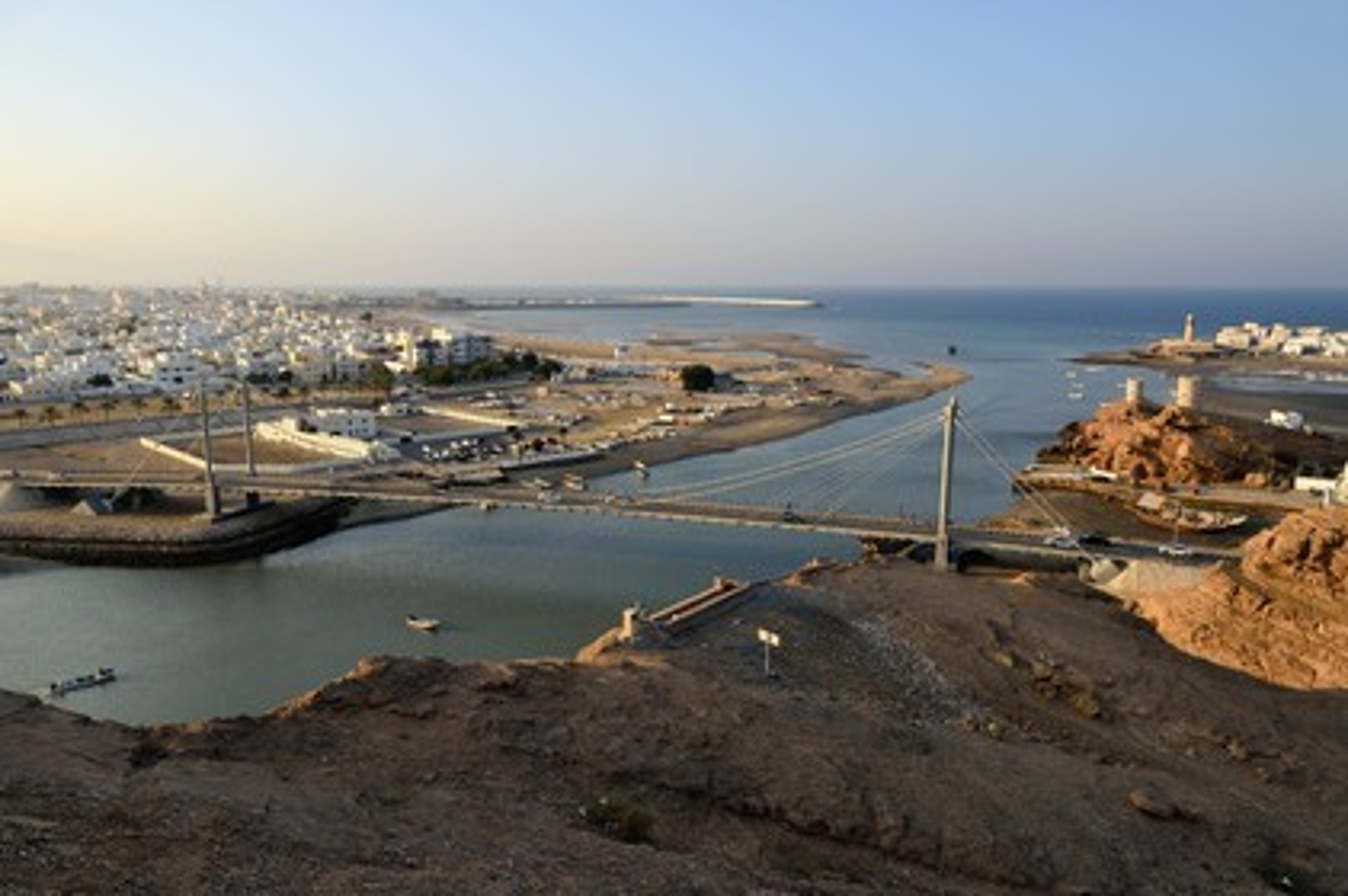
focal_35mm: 29
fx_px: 1085
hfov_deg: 63.7
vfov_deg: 44.9
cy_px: 448
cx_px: 674
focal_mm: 29
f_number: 10
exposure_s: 1/200
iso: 200
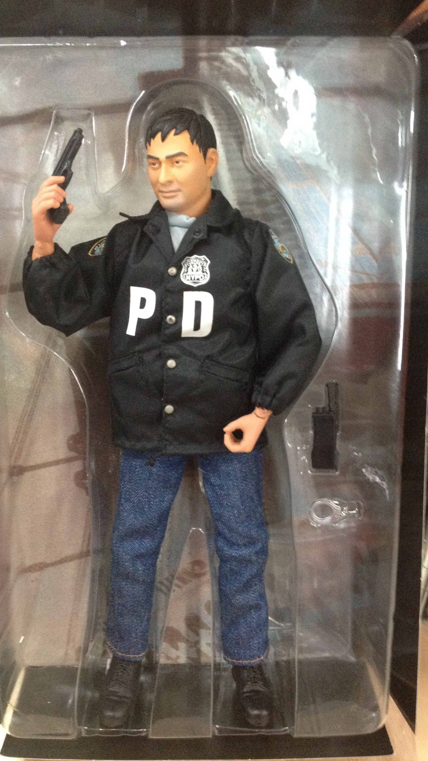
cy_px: 379
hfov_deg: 30.4
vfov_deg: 51.6
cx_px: 191
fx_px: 787
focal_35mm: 39
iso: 400
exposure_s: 1/20
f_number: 2.4
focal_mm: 4.28
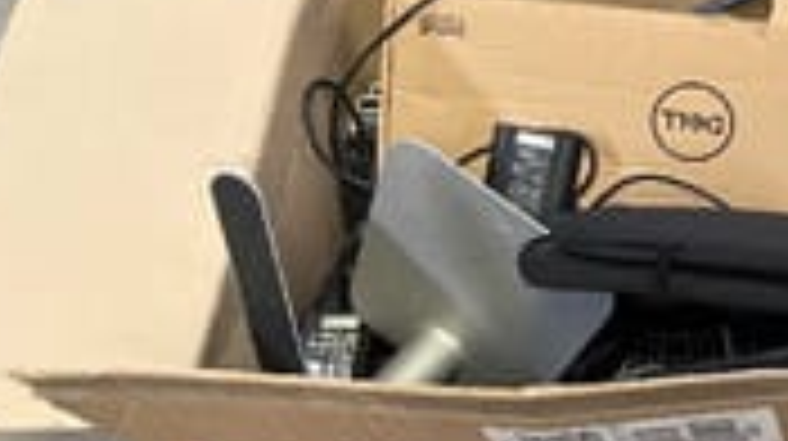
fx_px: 1691
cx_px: 991
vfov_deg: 14.7
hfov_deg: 23.5
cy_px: 56
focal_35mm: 81
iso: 200
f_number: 1.6
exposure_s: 1/60
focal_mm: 5.1
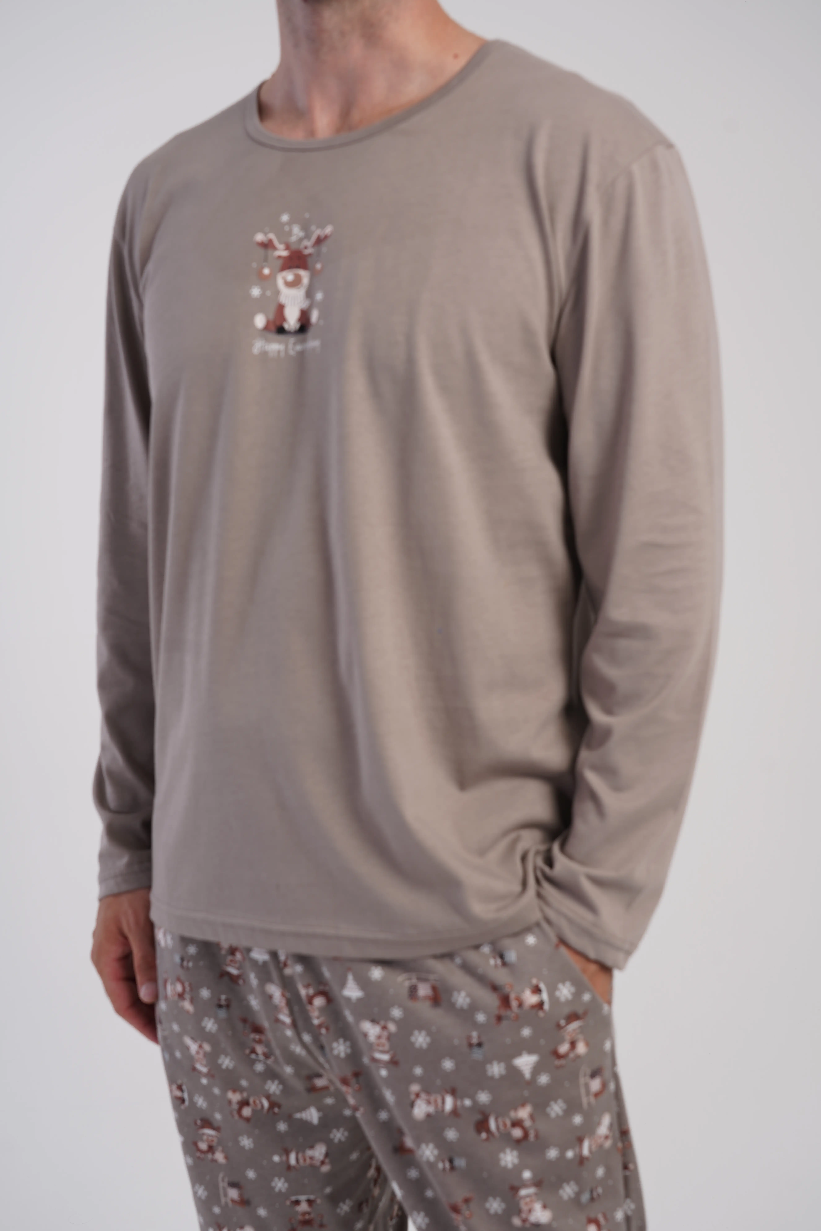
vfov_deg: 42.7
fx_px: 1573
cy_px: 616
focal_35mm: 46
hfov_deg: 29.3
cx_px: 410
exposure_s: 1/125
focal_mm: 46
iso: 100
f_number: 6.3
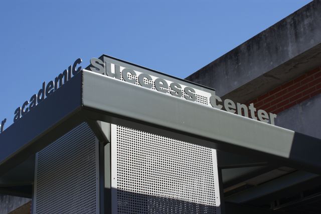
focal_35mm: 68
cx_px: 160
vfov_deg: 20.2
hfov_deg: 29.8
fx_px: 602
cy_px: 107
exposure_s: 1/160
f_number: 11
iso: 100
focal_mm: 45
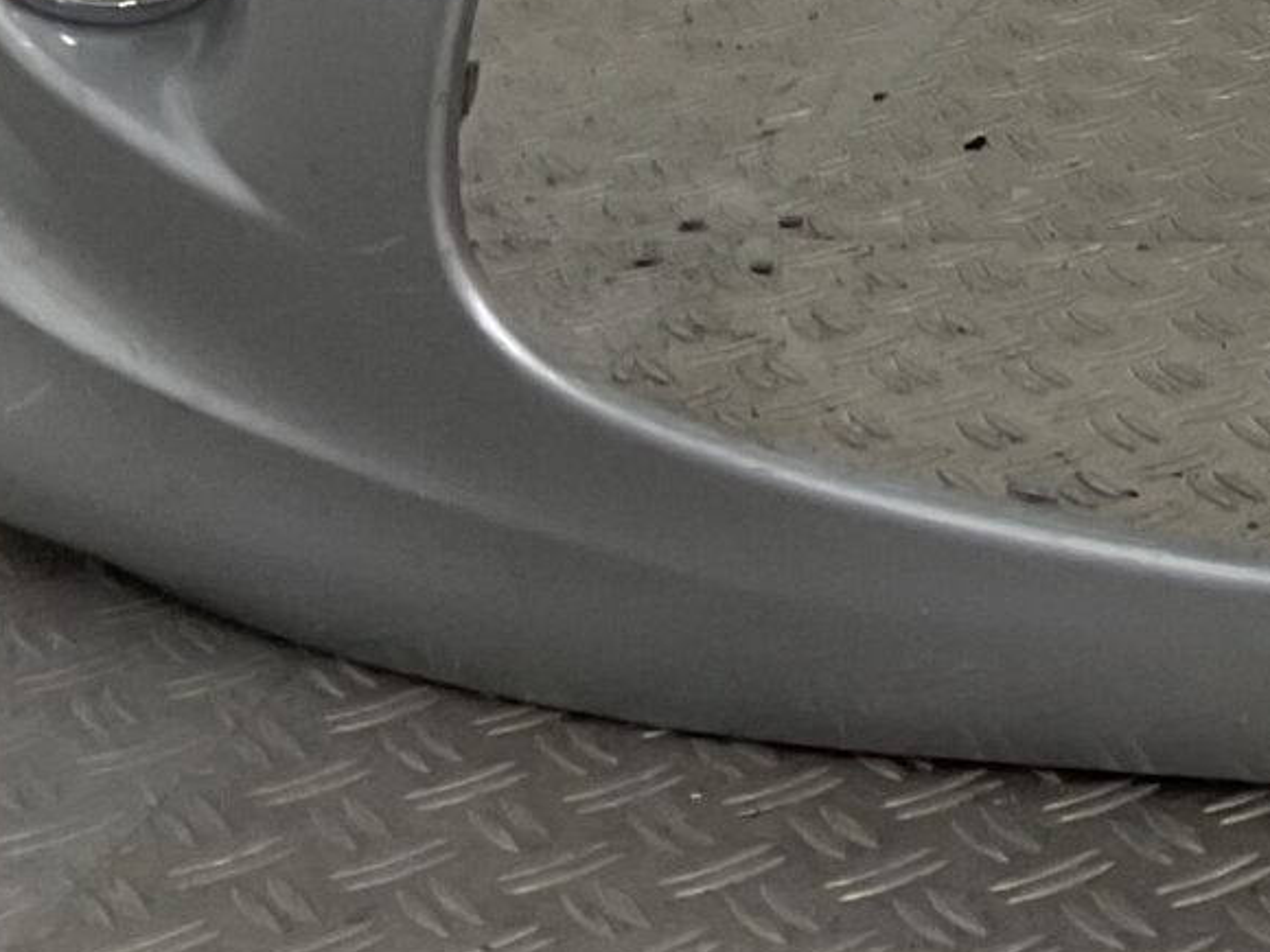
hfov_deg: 13.4
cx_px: 2459
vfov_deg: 10.9
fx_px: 4696
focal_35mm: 128
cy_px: -698
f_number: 1.8
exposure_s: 1/233
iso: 16
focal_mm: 3
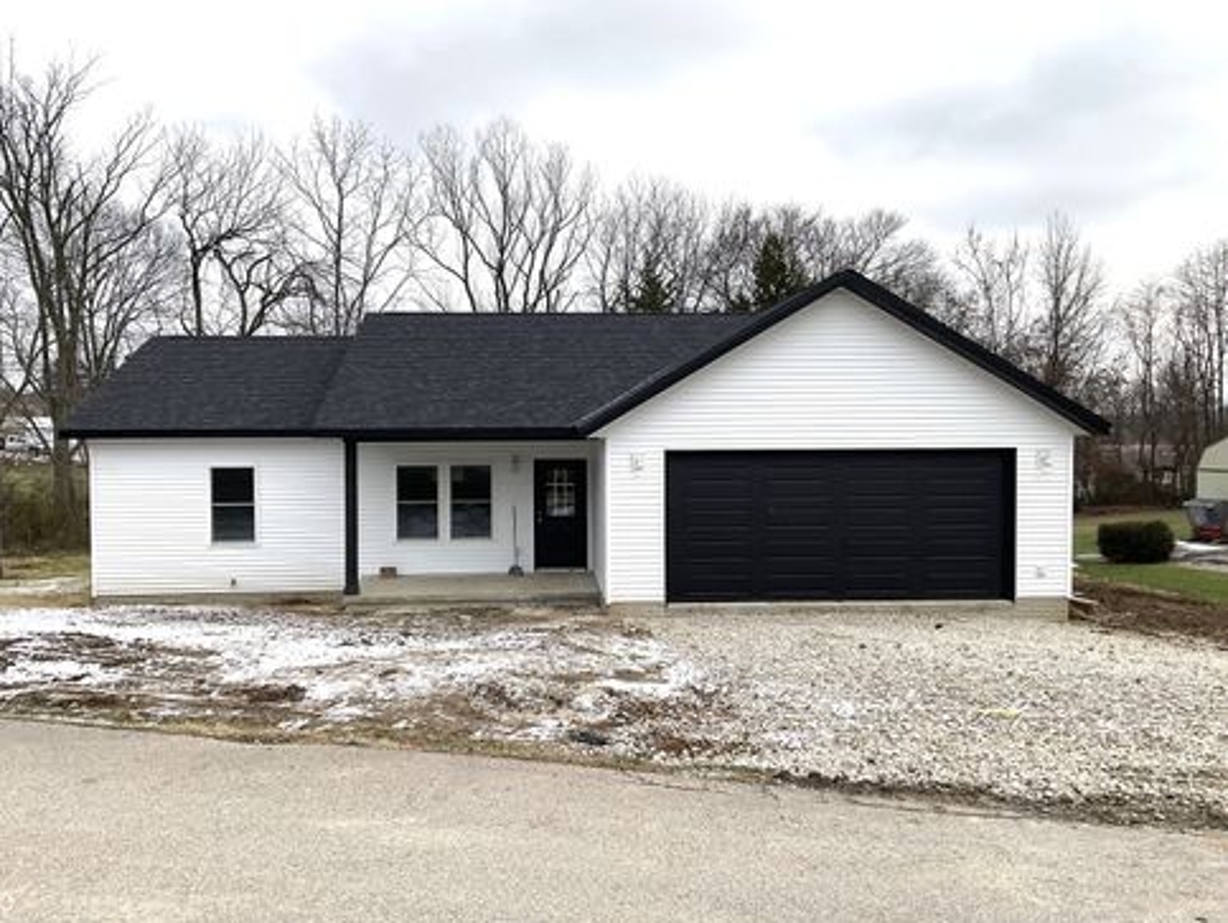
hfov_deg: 59.9
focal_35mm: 30
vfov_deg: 46.8
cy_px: 454
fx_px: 1065
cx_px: 595
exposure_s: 1/1626
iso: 16
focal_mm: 3
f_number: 1.8
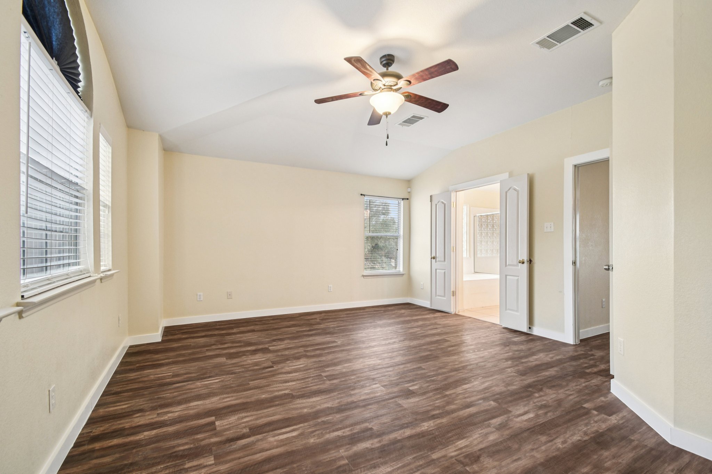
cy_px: 237
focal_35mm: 15
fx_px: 297
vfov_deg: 77.3
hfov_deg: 100.4
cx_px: 356
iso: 400
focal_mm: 10
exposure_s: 1/4
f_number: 8
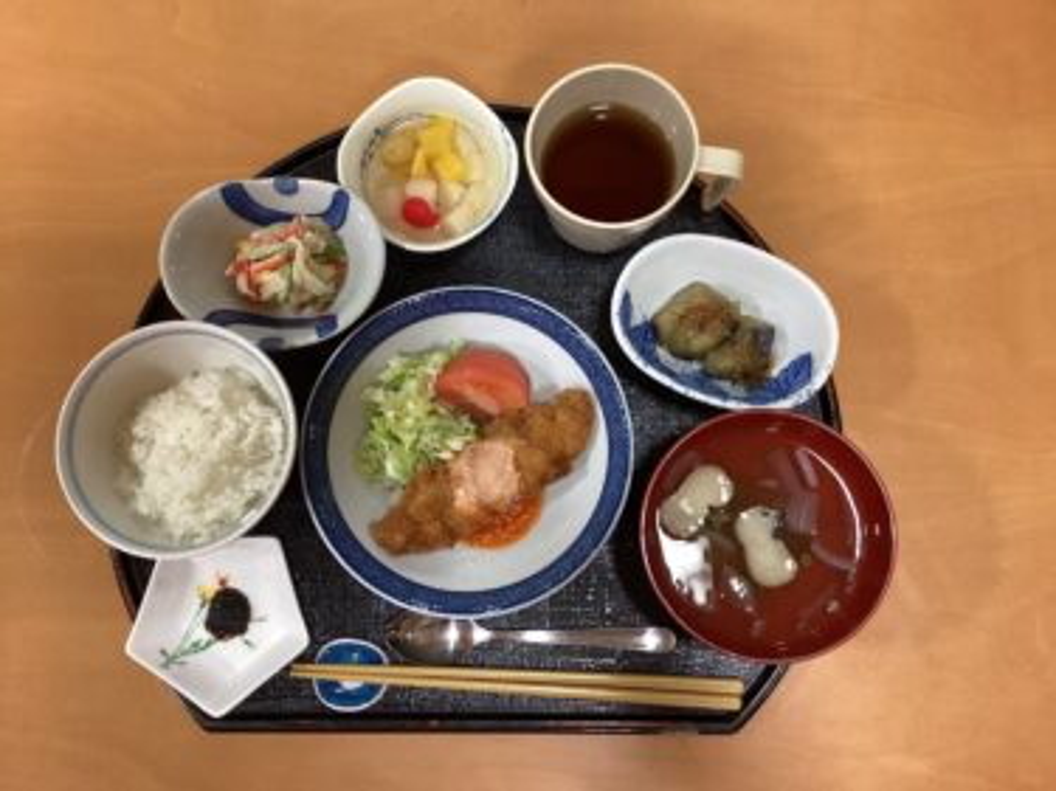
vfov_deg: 45.4
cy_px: 396
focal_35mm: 31
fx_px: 945
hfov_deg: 58.4
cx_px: 528
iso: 200
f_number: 2.4
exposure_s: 1/60
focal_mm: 3.3
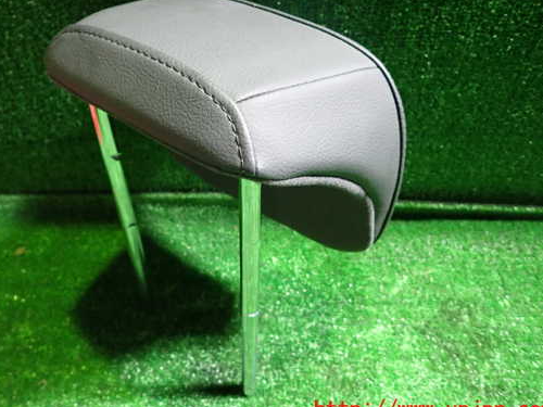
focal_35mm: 30
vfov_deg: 46.7
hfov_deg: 59.7
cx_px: 233
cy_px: 180
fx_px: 471
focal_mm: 4.5
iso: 640
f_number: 2
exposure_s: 1/30
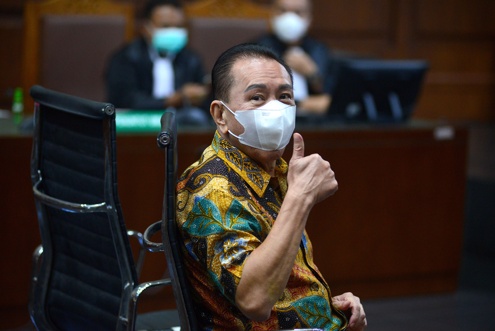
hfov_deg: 16.3
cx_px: 248
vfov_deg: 10.9
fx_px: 1733
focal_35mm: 126
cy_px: 166
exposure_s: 1/100
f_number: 2.8
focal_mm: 125
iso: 3200
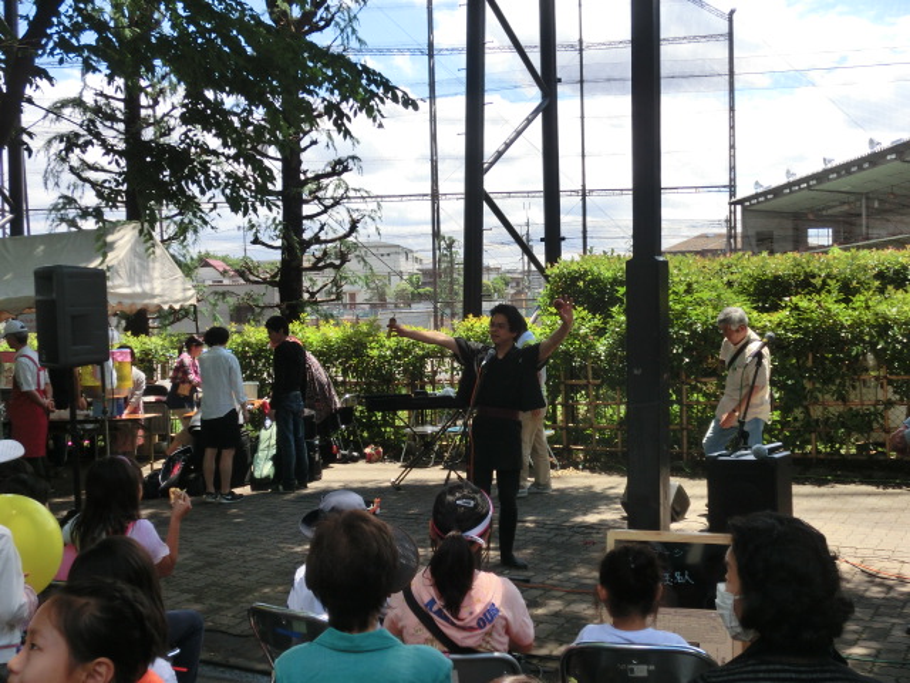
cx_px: 455
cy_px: 342
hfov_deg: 52.6
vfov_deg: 40.7
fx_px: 920
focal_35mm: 35
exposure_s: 1/640
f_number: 3.2
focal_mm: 6.1
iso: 100
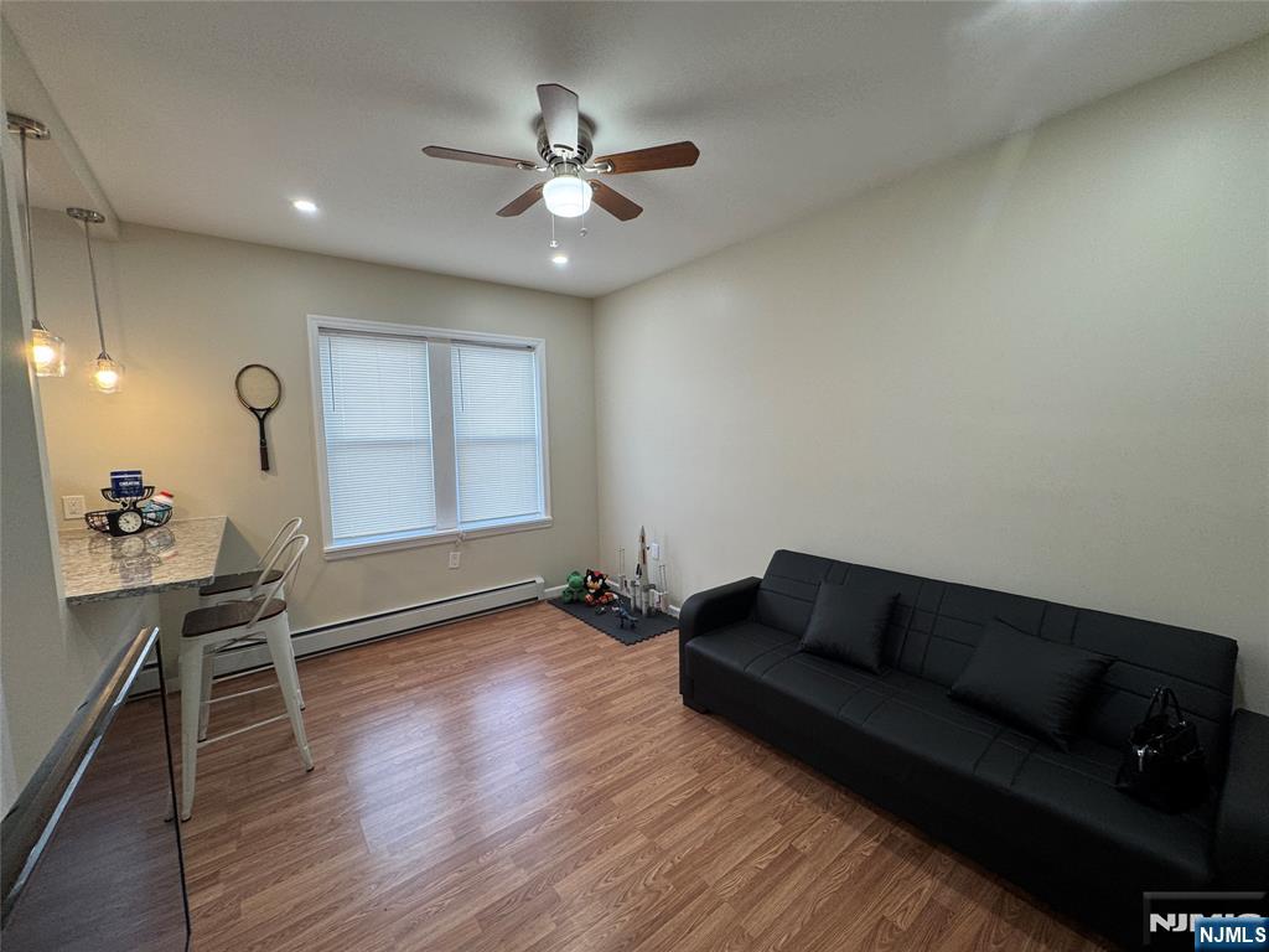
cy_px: 476
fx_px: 513
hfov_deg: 102.1
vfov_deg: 85.7
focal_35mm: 14
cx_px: 634
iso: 100
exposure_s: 1/120
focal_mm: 2.22
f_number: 2.2
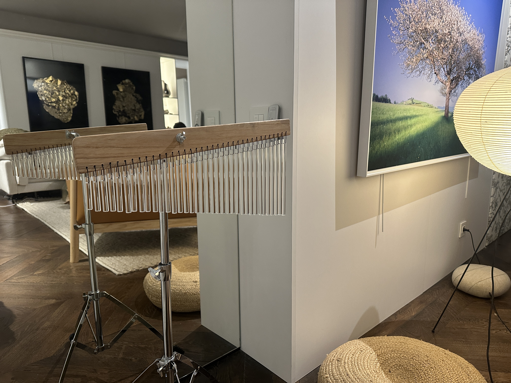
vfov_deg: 56.8
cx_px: 256
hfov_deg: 71.6
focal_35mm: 24
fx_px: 354
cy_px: 192
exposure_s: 1/58
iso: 320
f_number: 1.78
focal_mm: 6.86
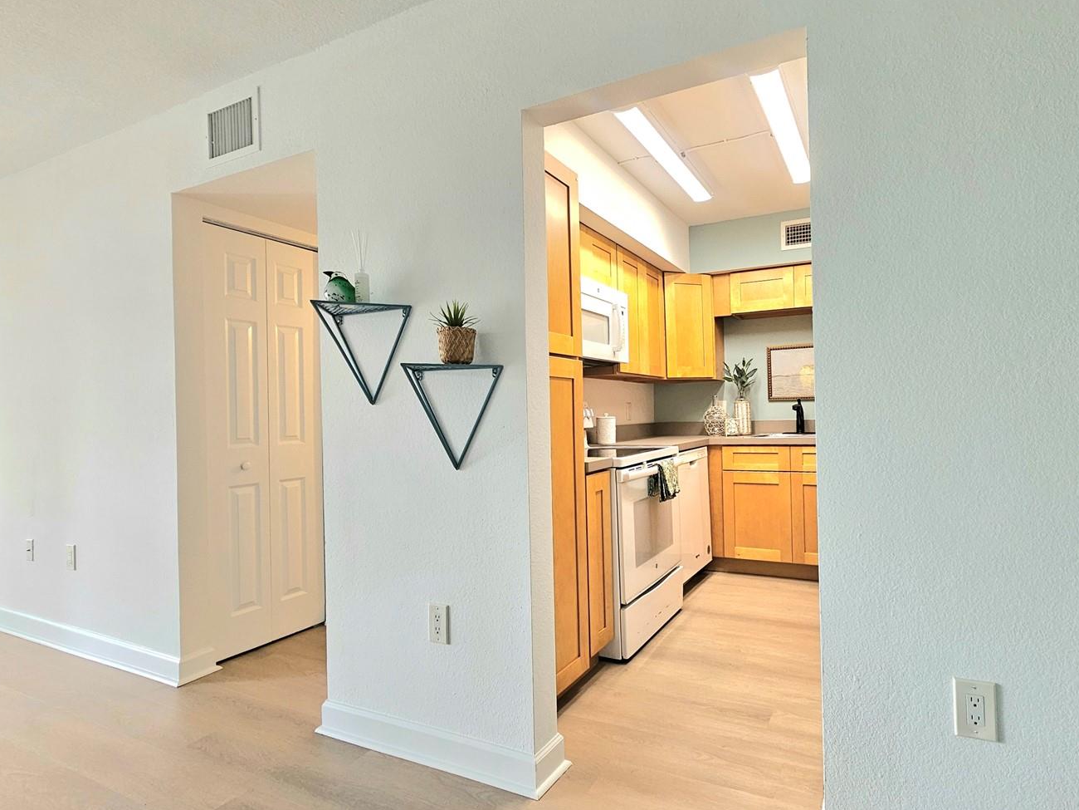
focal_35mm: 16
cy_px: 413
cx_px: 598
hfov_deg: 94.1
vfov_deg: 78.1
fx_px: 499
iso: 125
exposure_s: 1/60.2
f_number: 2.2
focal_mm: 2.2
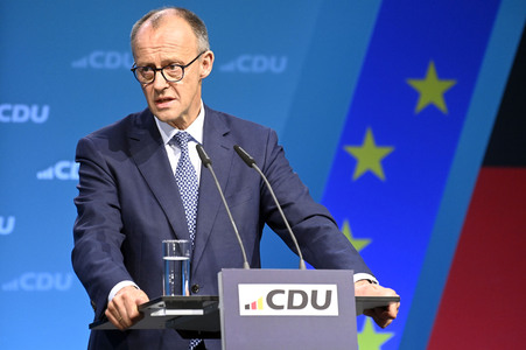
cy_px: 175
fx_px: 5986
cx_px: 263
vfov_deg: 3.3
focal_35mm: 410
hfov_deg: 5.0
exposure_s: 1/500
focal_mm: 410
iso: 8000
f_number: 5.6
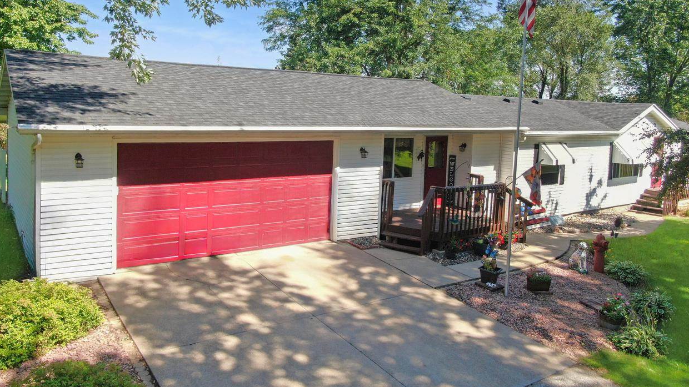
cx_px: 348
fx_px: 493
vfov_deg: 42.6
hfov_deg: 69.9
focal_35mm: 27
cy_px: 150
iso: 100
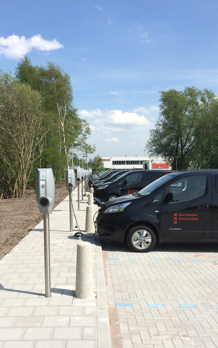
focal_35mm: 38
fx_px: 361
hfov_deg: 33.5
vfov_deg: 51.5
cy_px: 187
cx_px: 85
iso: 32
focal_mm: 4.15
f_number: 2.2
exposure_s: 1/2415
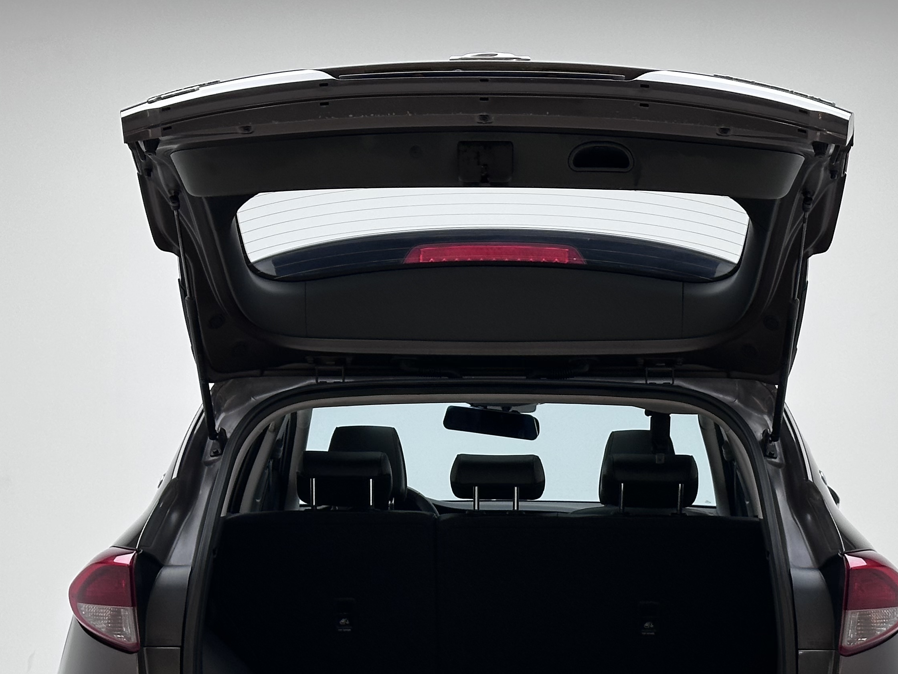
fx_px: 2231
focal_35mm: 86
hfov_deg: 22.7
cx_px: 512
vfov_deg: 17.1
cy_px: 498
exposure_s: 1/173
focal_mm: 6.86
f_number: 1.78
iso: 50
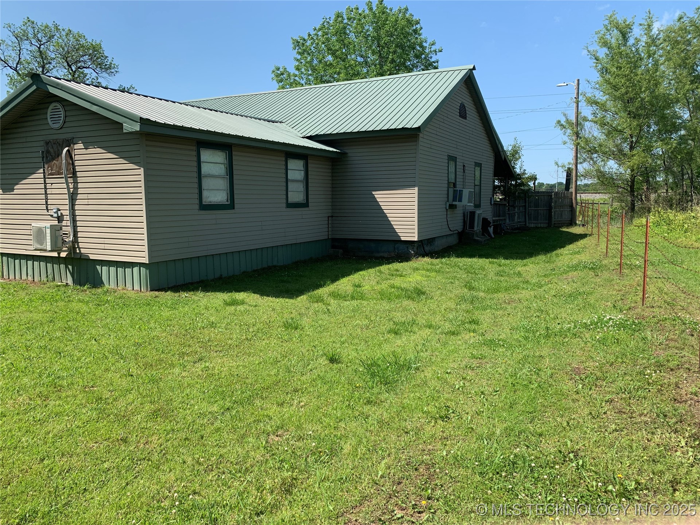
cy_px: 262
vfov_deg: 53.1
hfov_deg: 67.3
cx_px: 350
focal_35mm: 26
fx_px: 526
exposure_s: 1/1490
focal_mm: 4.25
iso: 25
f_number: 1.8
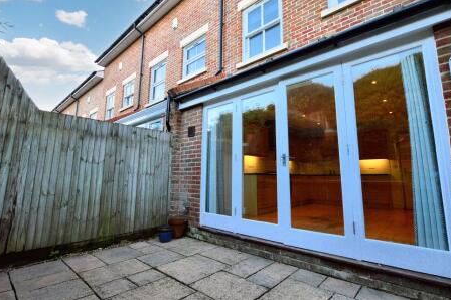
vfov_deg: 68.7
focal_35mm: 18
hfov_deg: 91.5
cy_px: 142
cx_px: 231
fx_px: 219
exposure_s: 1/100
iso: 400
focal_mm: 11
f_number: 9
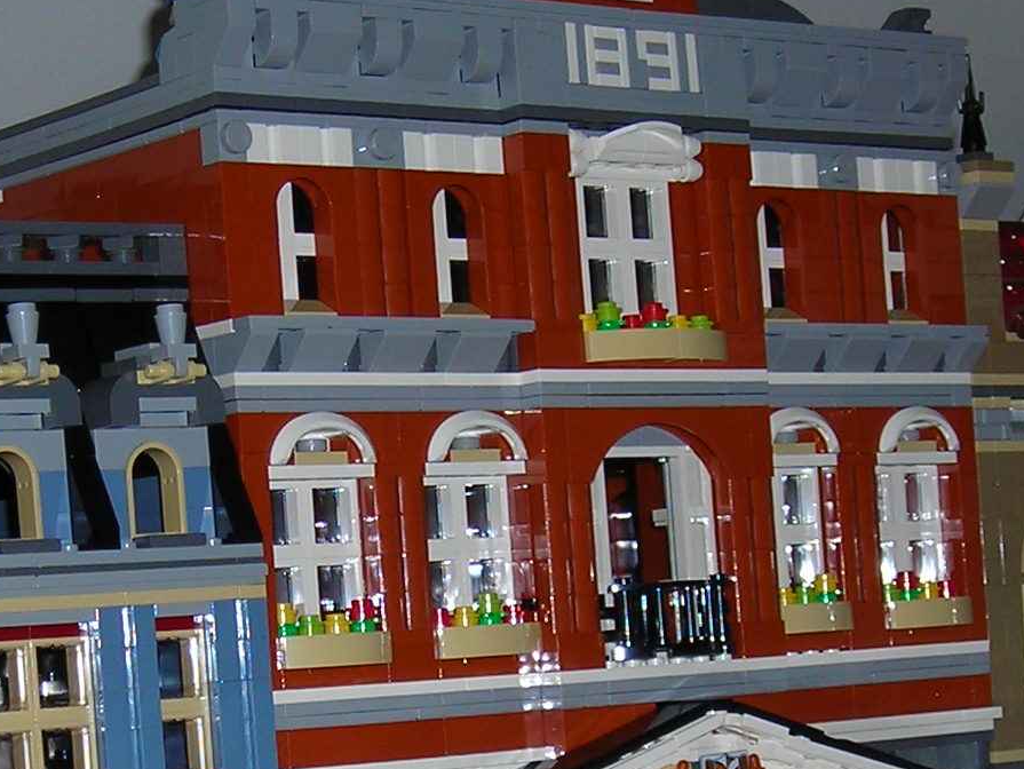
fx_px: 3255
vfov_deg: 13.3
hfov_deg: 17.8
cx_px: 333
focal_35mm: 110
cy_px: 718
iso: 50
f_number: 3.2
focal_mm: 6.3
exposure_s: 1/60.1
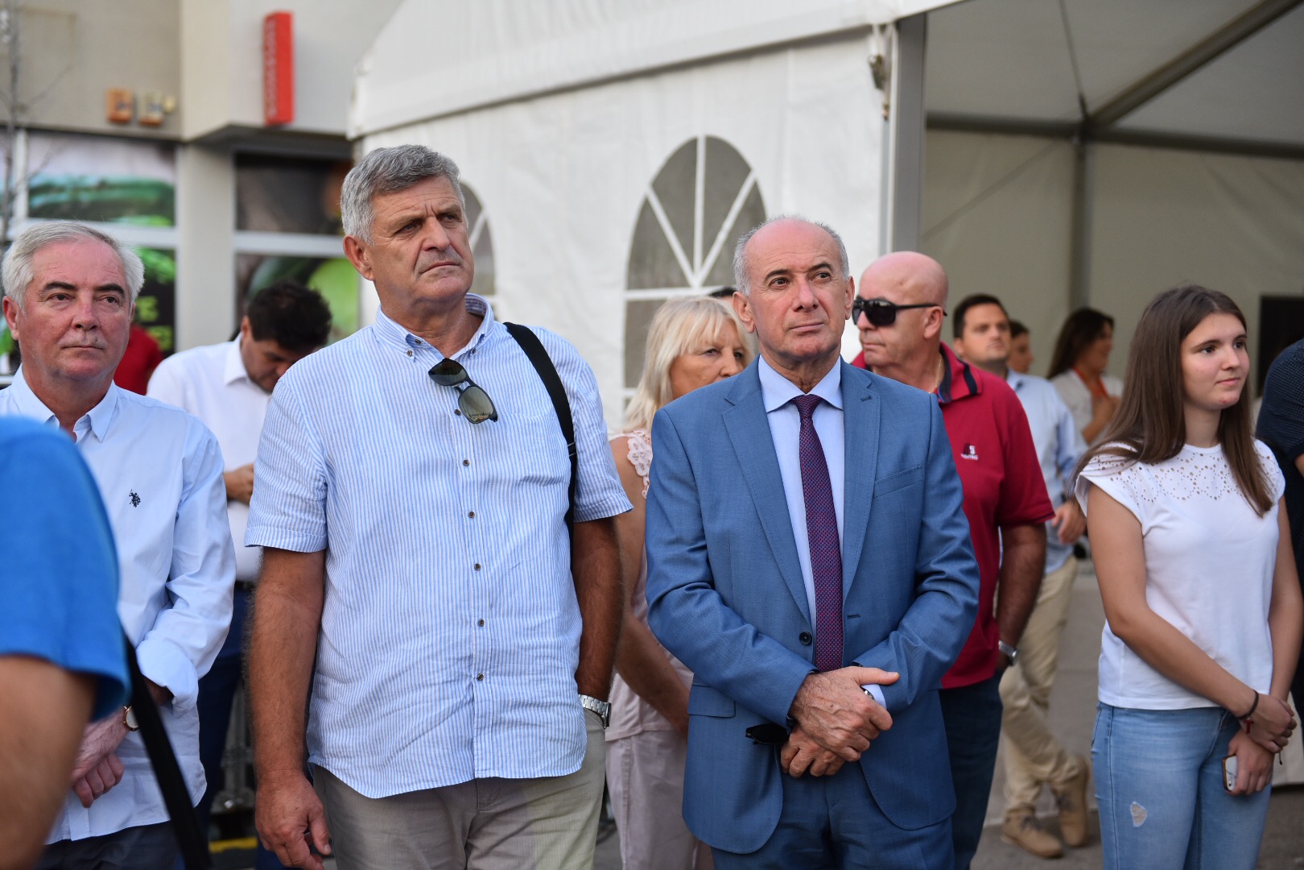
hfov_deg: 35.6
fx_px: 2028
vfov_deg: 24.2
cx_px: 652
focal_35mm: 56
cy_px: 435
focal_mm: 56
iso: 500
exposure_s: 1/400
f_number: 2.8
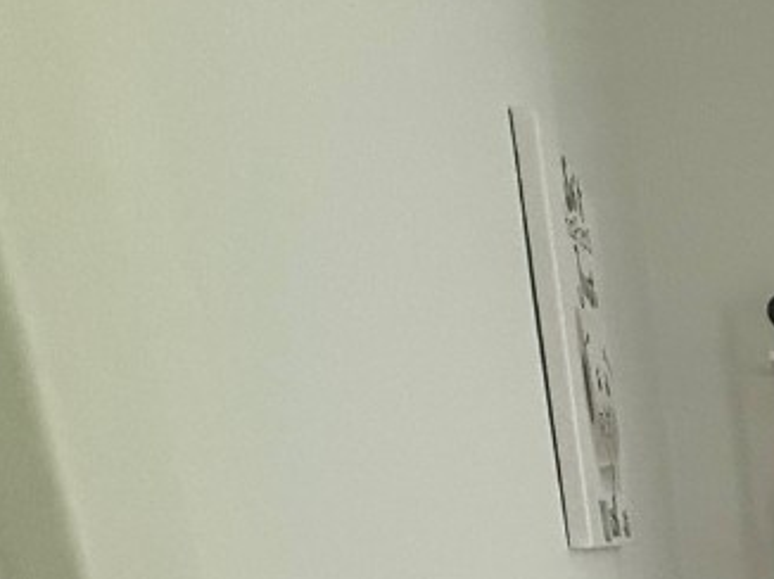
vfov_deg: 27.2
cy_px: 766
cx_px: 1175
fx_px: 983
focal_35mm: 44
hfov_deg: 27.9
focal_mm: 2.22
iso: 500
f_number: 2.2
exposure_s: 1/60
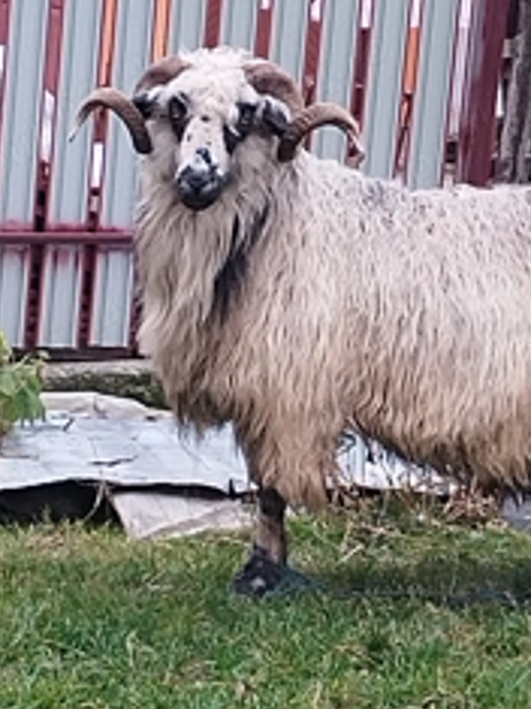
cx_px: 395
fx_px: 3767
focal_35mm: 184
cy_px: 389
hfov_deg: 8.1
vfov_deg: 10.8
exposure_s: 1/105
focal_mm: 6.24
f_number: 1.9
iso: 100
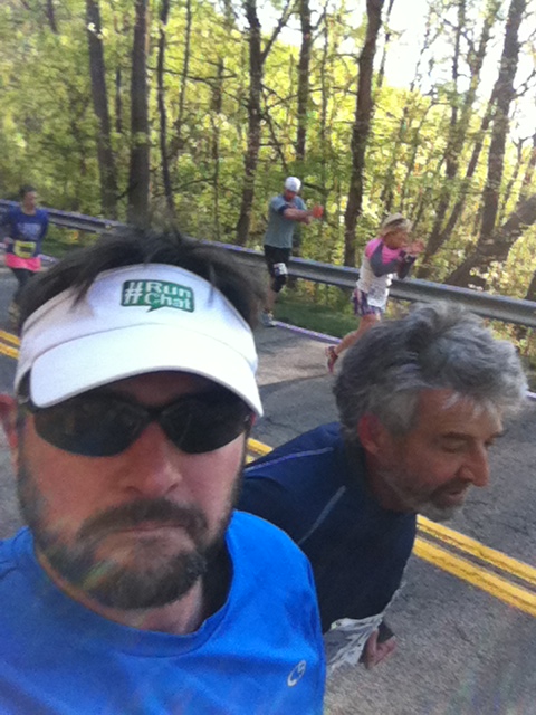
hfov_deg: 40.7
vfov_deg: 52.6
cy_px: 358
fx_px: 723
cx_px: 268
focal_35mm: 35
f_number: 2.4
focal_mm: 3.85
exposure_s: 1/326
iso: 125
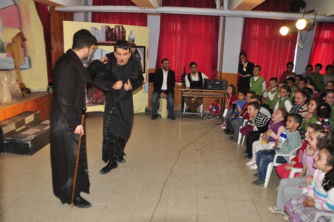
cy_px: 111
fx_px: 250
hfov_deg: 67.4
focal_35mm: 27
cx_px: 167
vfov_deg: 47.8
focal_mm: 18
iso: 800
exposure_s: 1/200
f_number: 3.5
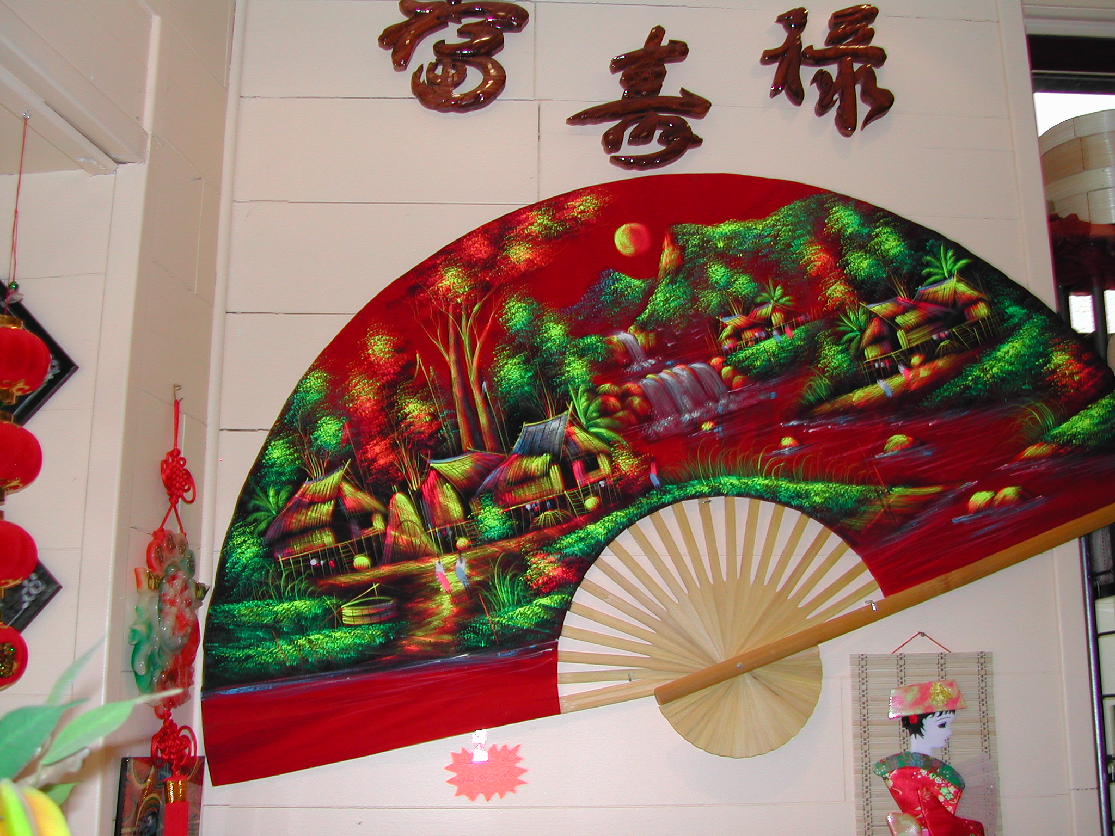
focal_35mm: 38
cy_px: 418
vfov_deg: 37.7
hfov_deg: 49.0
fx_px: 1224
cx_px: 558
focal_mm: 8
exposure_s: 1/60
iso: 100
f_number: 2.8
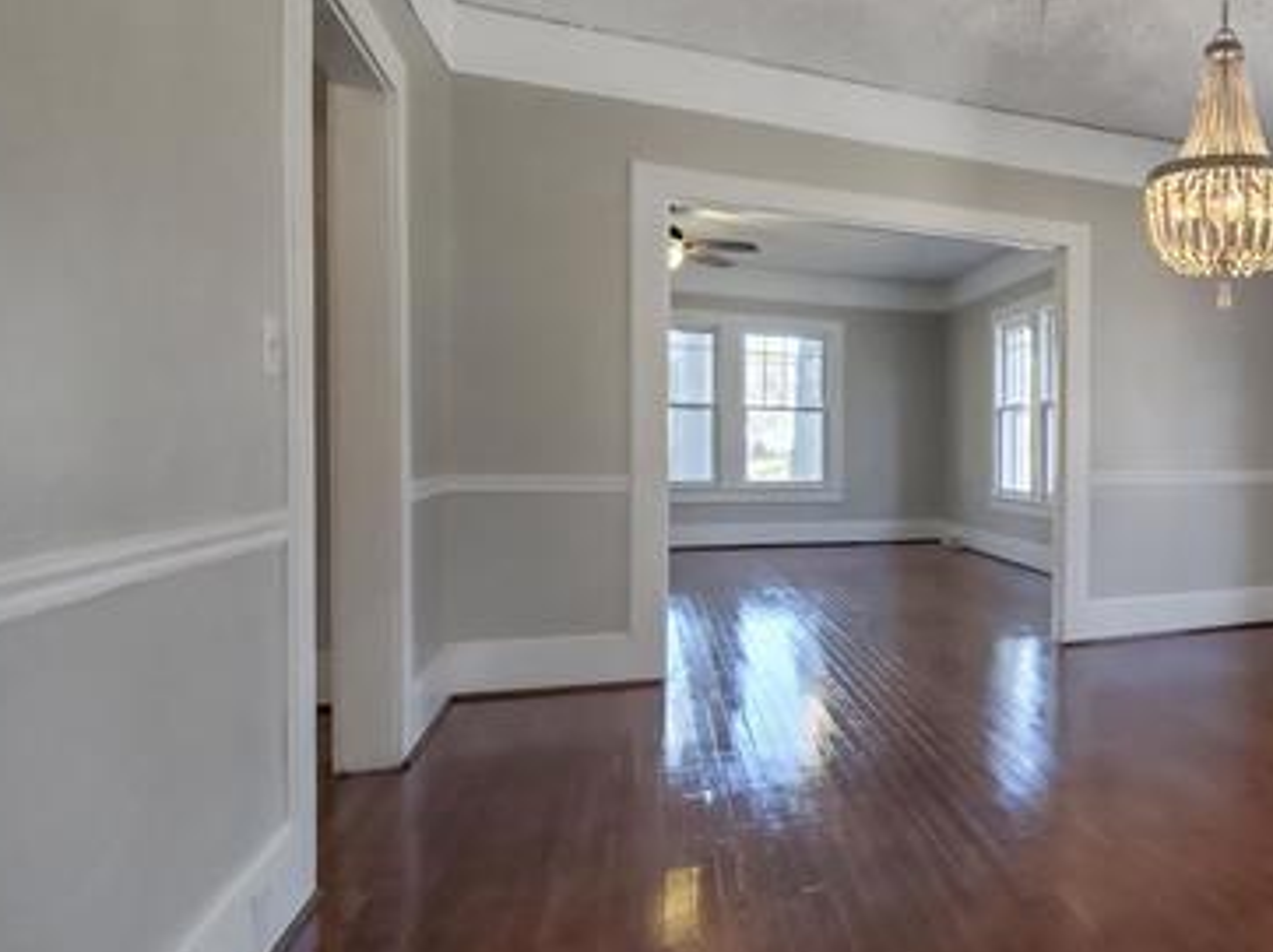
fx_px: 845
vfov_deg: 58.8
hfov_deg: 65.0
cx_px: 1076
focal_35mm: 23
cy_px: 474
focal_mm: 1.8
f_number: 2.2
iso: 125
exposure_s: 1/60
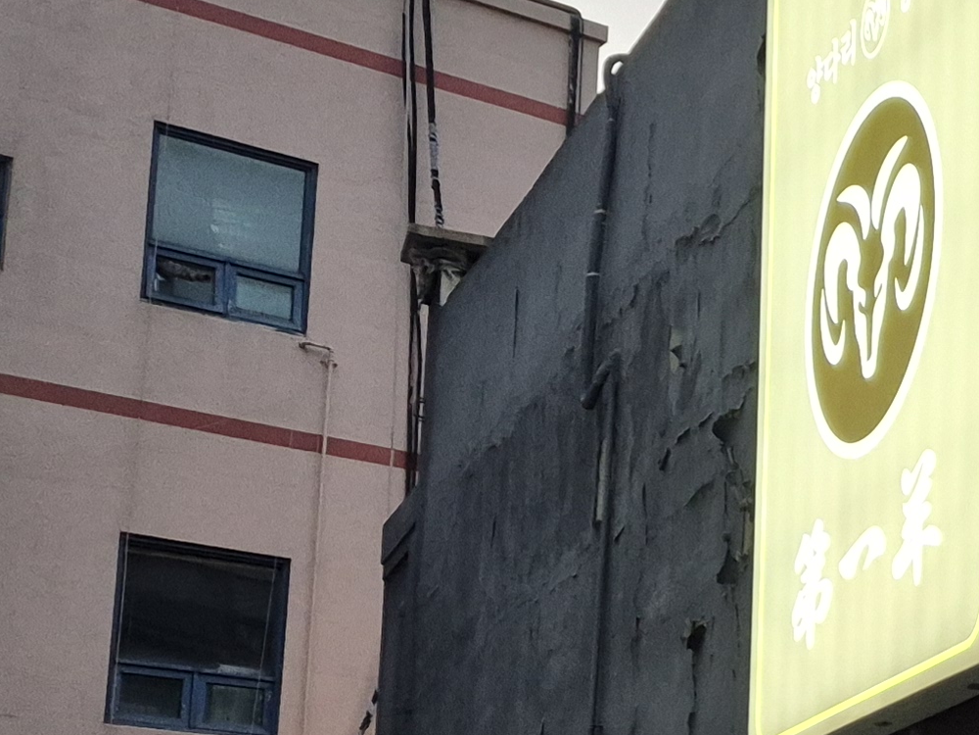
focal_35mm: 92
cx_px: 1686
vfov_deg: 15.7
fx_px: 2602
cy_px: 793
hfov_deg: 17.7
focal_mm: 5.4
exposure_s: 1/120
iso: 500
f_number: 1.8
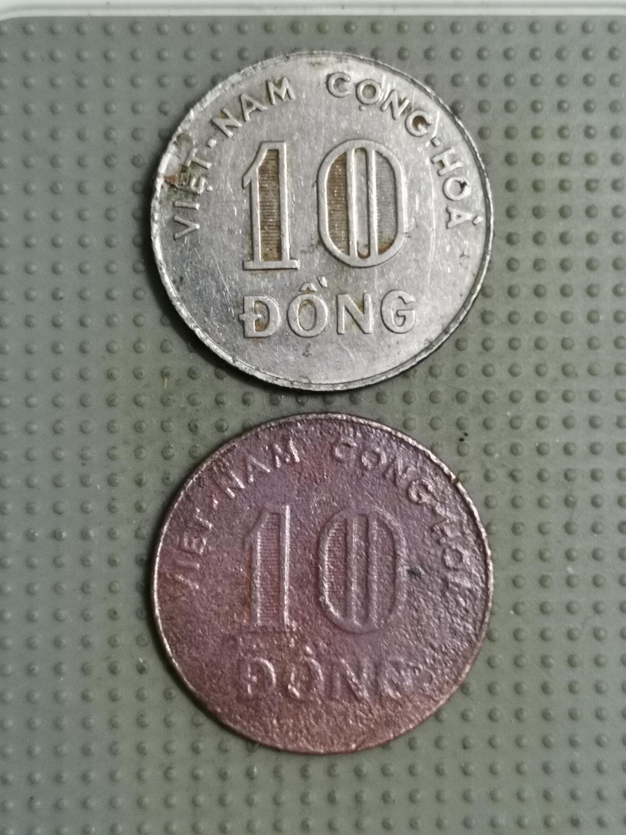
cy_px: 418
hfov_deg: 28.0
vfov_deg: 36.8
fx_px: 1254
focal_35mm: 52
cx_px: 313
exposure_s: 1/25.7
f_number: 1.8
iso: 400
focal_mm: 4.75
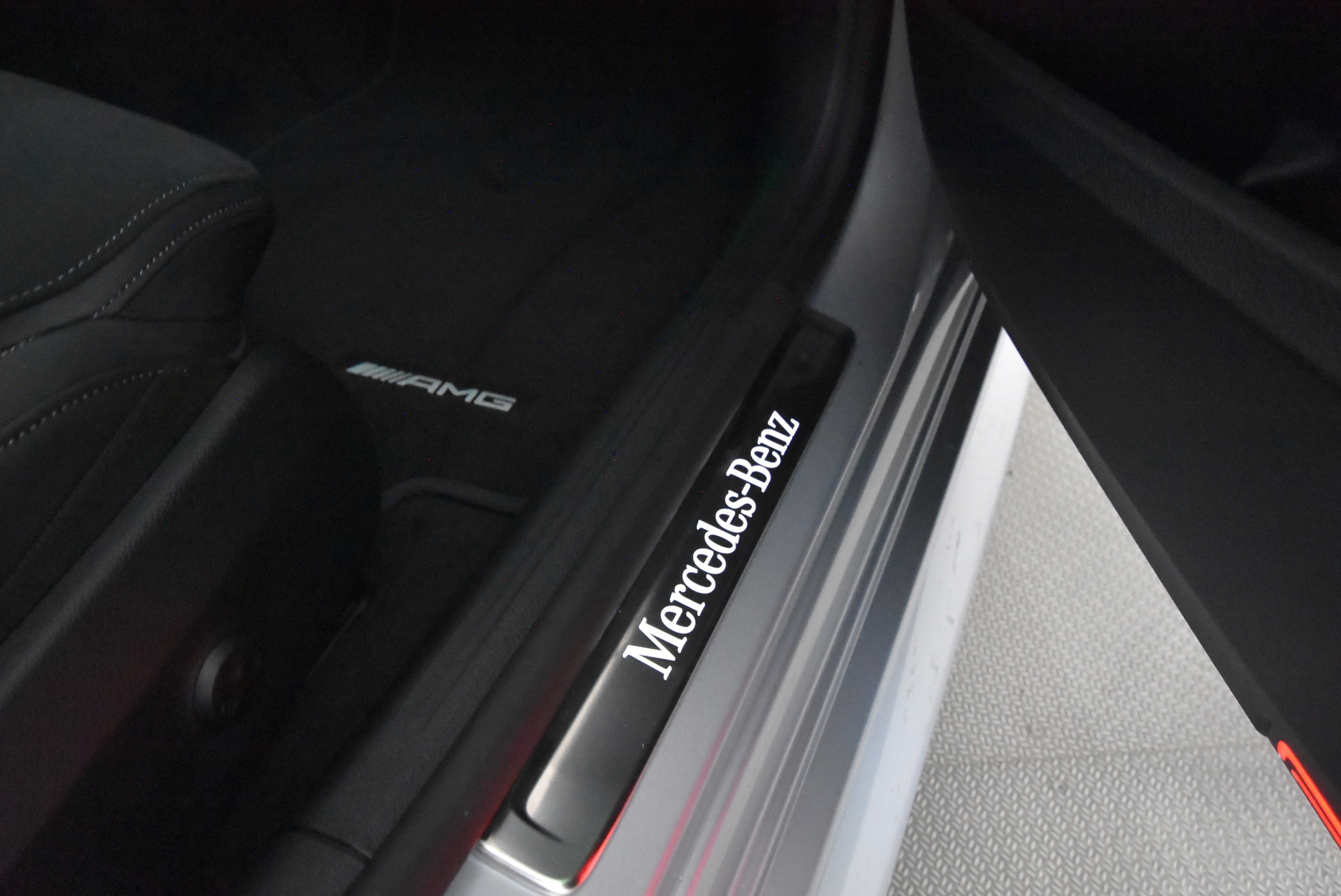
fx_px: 1118
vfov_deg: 43.7
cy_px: 448
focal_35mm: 30
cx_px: 670
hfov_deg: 61.9
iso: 11400
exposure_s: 1/60
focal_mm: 20
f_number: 5.6
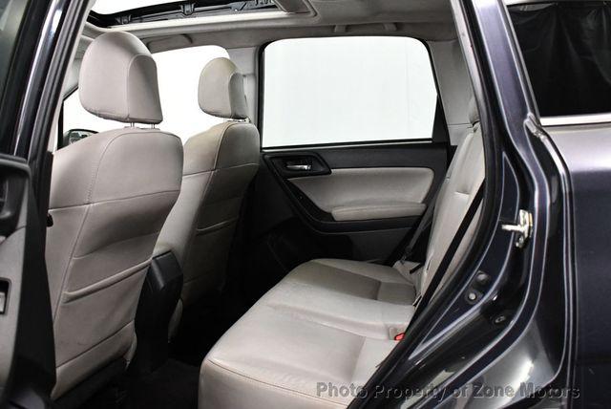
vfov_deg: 36.9
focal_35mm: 36
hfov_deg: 53.1
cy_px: 204
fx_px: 612
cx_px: 306
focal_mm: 18
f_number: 3.5
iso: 2800
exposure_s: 1/125
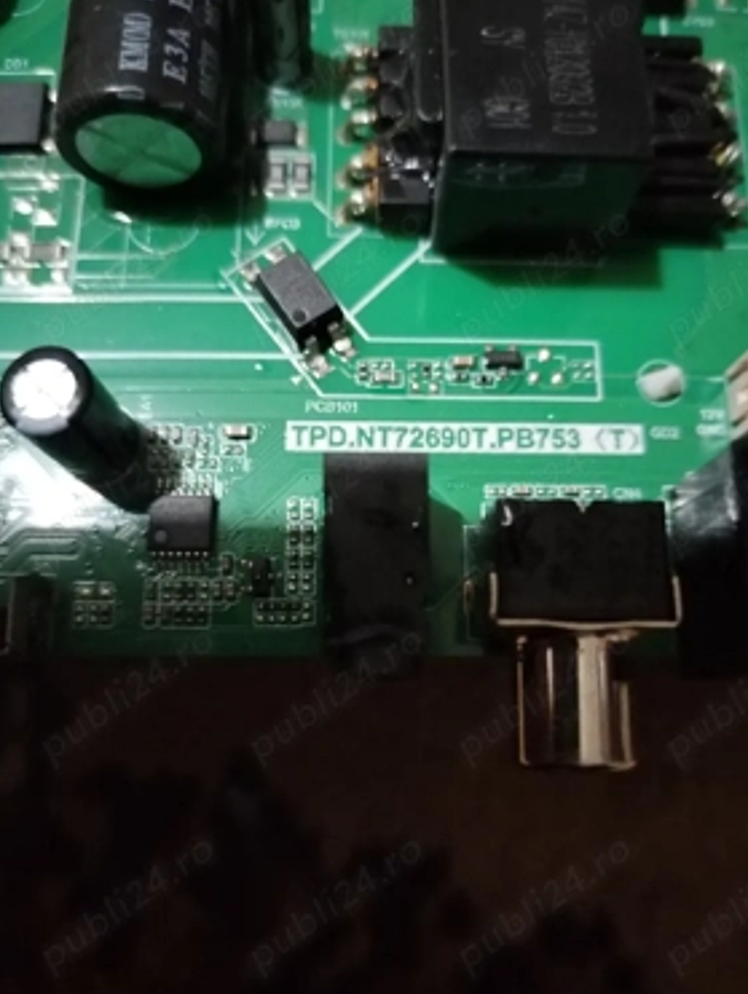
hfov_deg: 49.8
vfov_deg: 63.4
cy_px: 517
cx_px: 389
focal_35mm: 28
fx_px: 805
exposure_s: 1/16.7
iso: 1801
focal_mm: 4.75
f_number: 1.8
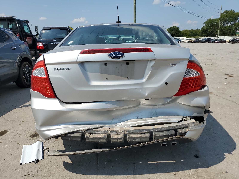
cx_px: 120
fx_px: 180
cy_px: 90
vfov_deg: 53.1
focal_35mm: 26
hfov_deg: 67.3
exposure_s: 1/5000
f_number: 1.5
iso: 50
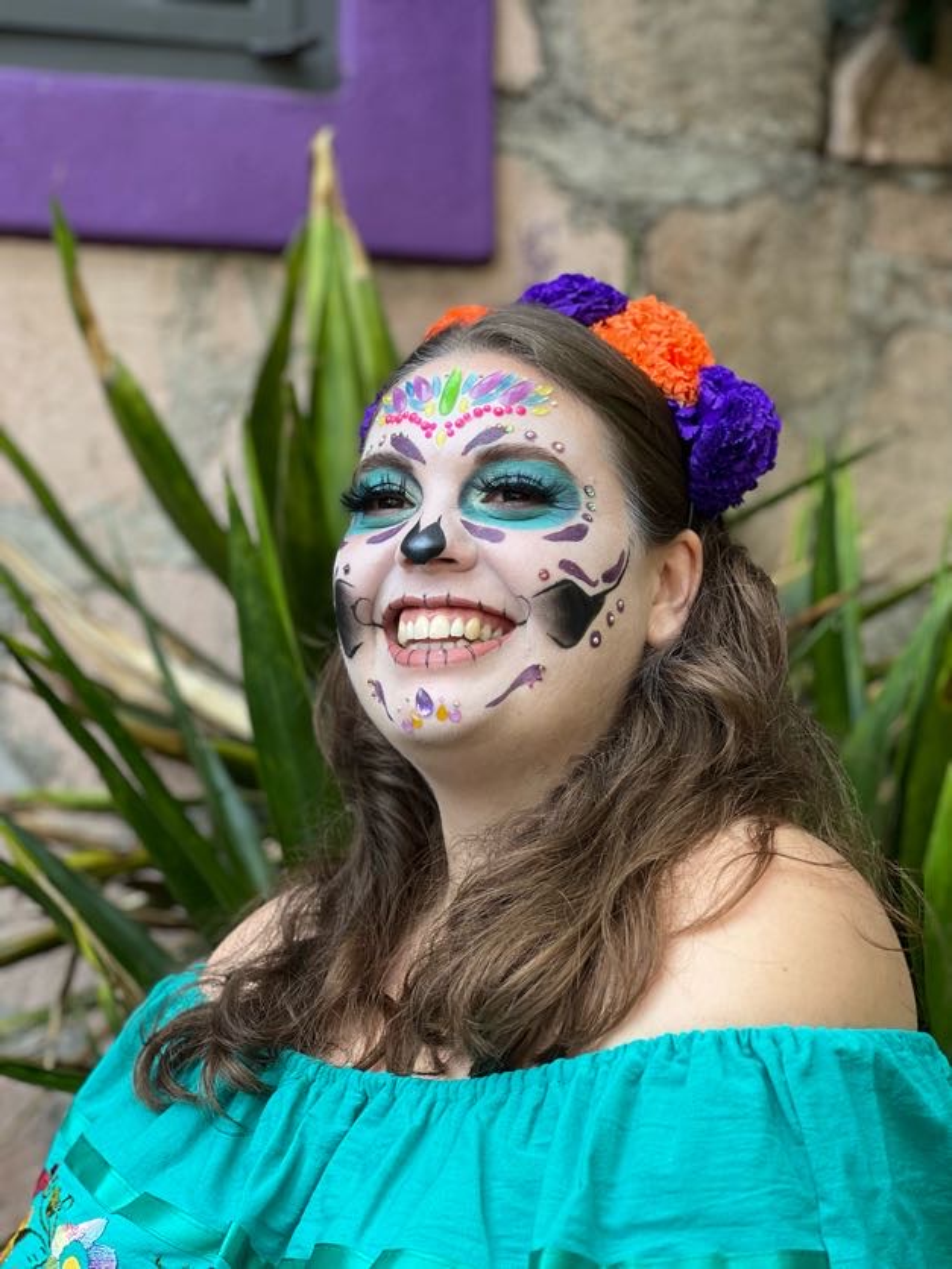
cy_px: 634
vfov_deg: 25.3
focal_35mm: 77
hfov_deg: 19.1
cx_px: 476
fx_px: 2824
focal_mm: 9
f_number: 2.8
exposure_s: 1/121
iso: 64
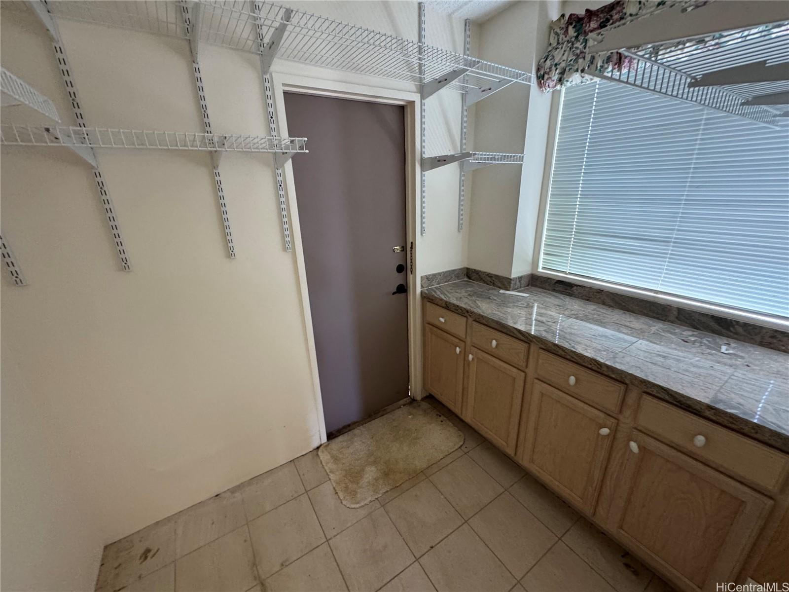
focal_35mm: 14
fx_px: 319
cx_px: 394
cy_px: 296
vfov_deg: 85.7
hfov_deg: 102.1
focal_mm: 2.22
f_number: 2.2
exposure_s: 1/60
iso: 500
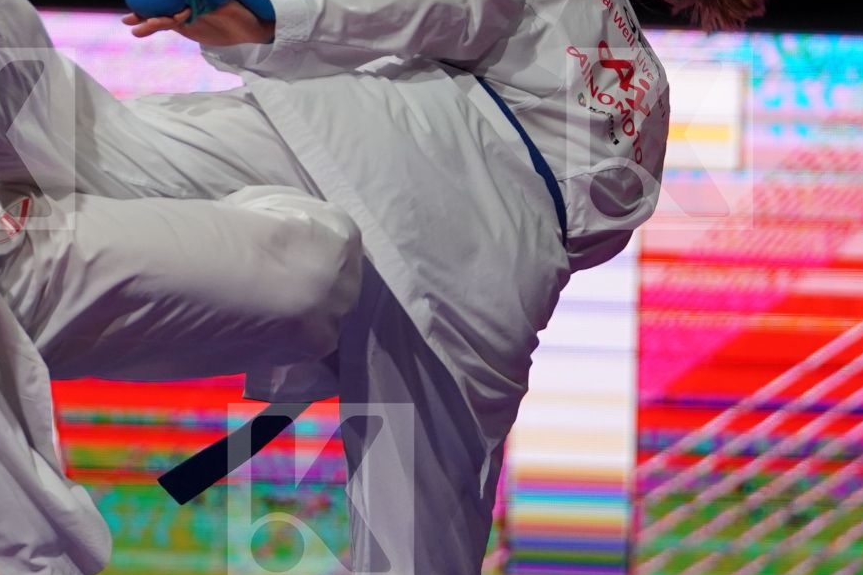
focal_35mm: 513
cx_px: 321
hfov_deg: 4.0
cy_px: 139
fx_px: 12295
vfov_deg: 2.7
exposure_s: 1/1000
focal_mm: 164
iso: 1600
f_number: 2.8
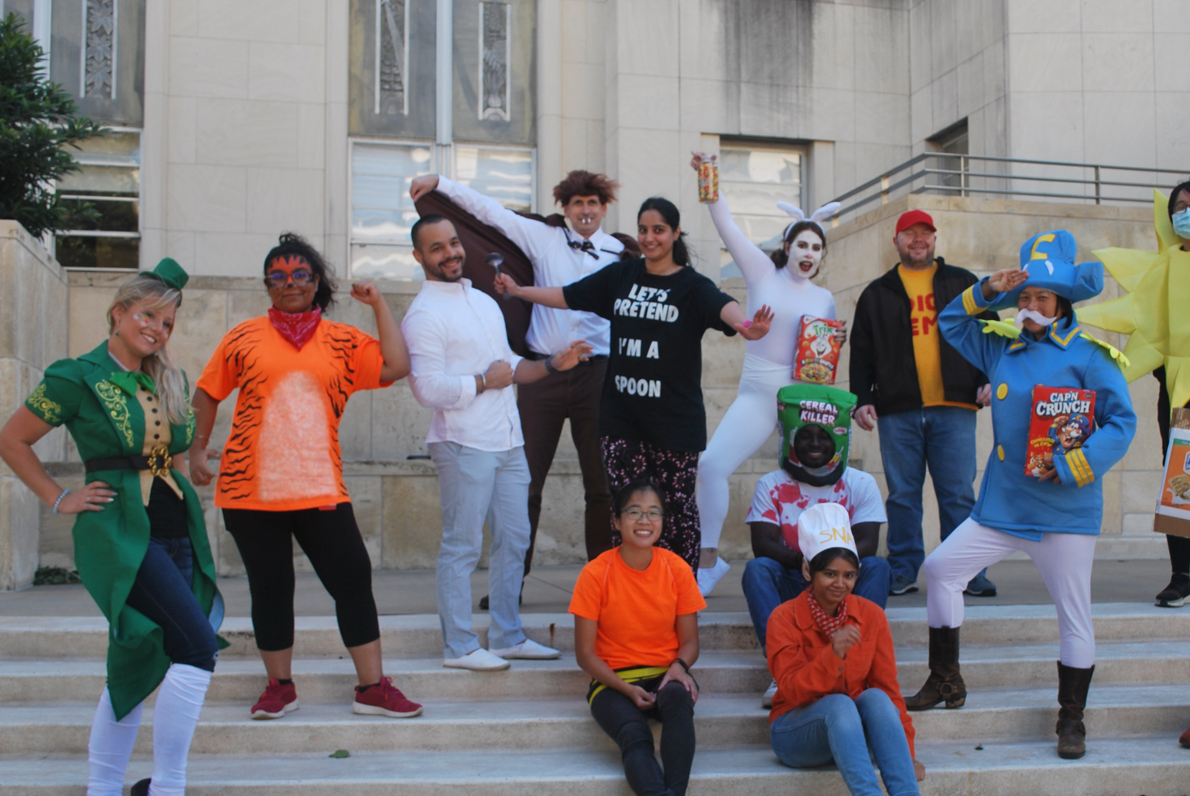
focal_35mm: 43
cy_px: 444
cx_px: 720
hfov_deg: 45.1
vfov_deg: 31.2
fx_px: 1423
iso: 140
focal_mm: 22
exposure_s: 1/125
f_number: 5.6
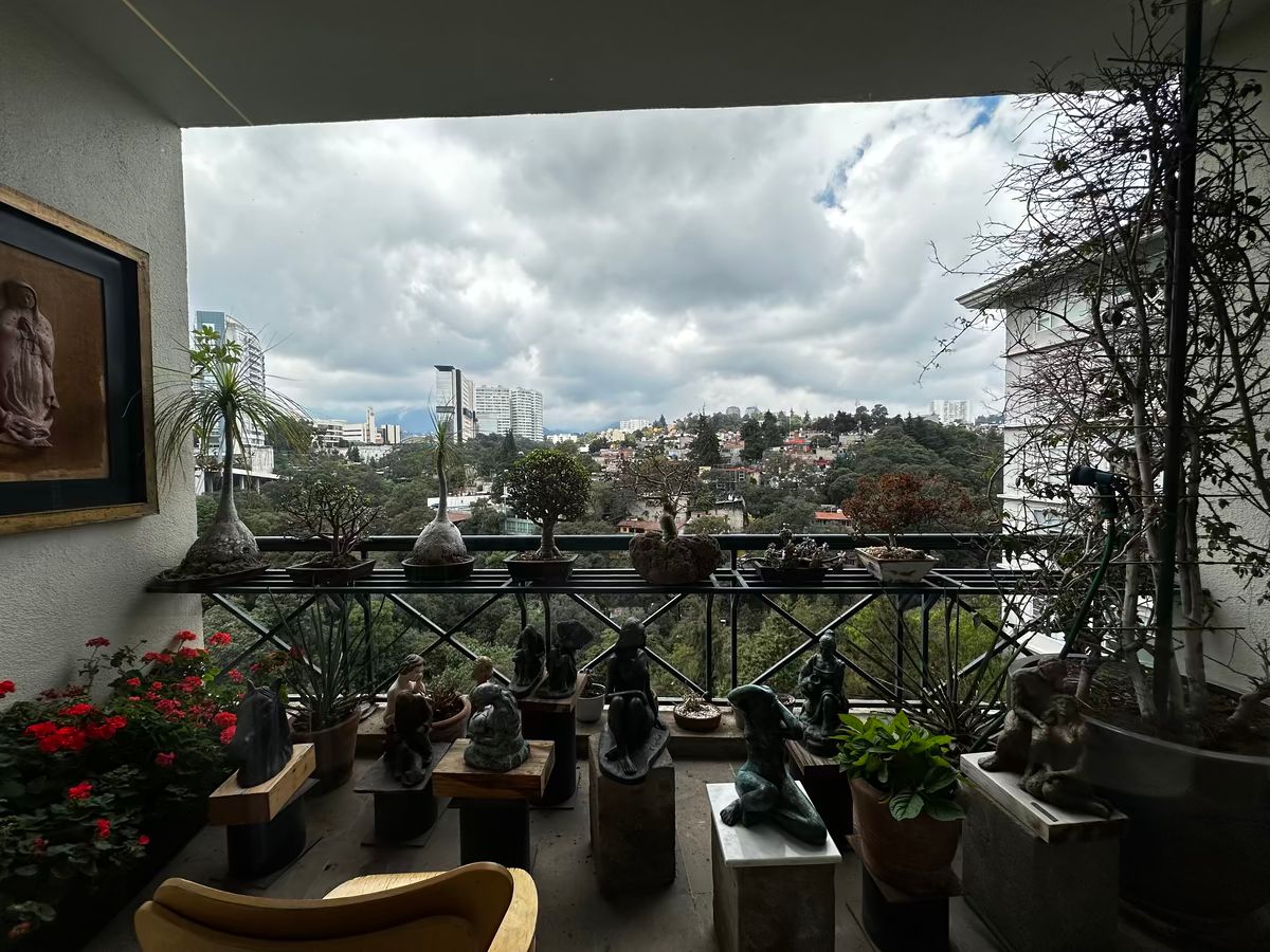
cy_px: 476
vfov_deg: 85.7
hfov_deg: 102.1
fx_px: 514
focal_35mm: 14
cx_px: 635
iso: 50
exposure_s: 1/1195
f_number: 2.2
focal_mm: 2.22
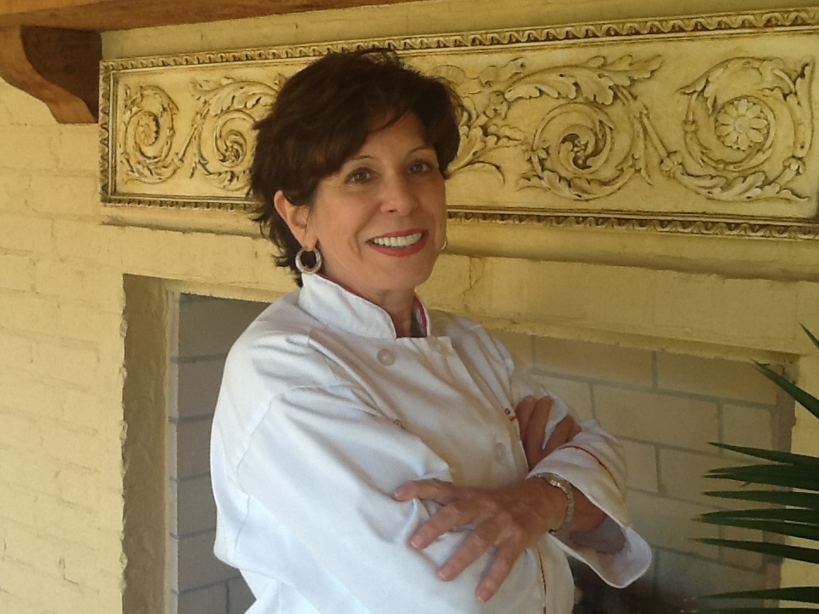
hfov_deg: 42.9
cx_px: 410
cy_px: 307
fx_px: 1041
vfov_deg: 32.9
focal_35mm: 44
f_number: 2.4
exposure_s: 1/30
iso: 40
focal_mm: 2.03
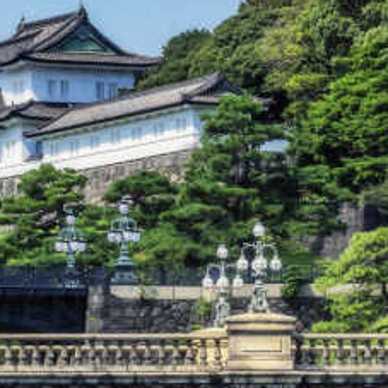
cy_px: 115
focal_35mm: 279
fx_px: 3538
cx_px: 72
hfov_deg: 6.3
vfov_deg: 6.3
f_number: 8
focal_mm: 82.5
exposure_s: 1/1000
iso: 200
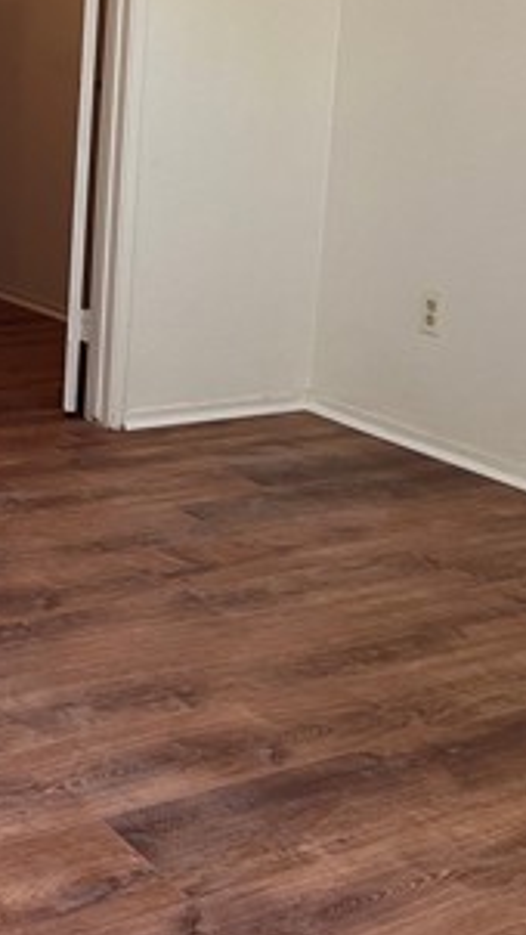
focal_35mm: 60
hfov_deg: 19.4
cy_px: 328
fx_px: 1487
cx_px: -19
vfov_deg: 34.6
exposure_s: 1/60
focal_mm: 5.7
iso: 100
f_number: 1.5
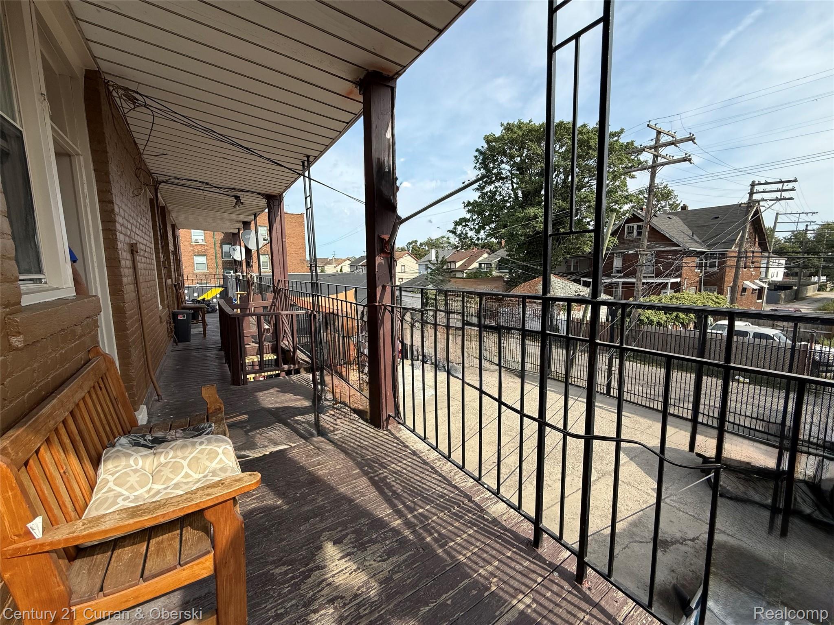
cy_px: 312
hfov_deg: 102.1
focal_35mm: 14
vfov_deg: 85.7
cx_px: 417
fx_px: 337
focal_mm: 2.22
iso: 50
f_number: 2.2
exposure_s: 1/1125
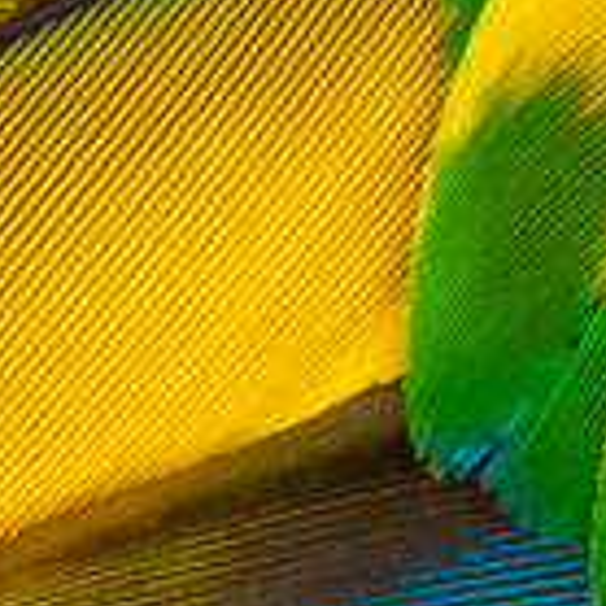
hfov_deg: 3.1
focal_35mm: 563
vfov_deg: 3.1
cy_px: 403
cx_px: 510
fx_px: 11151
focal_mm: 90
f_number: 4
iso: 800
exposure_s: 1/50
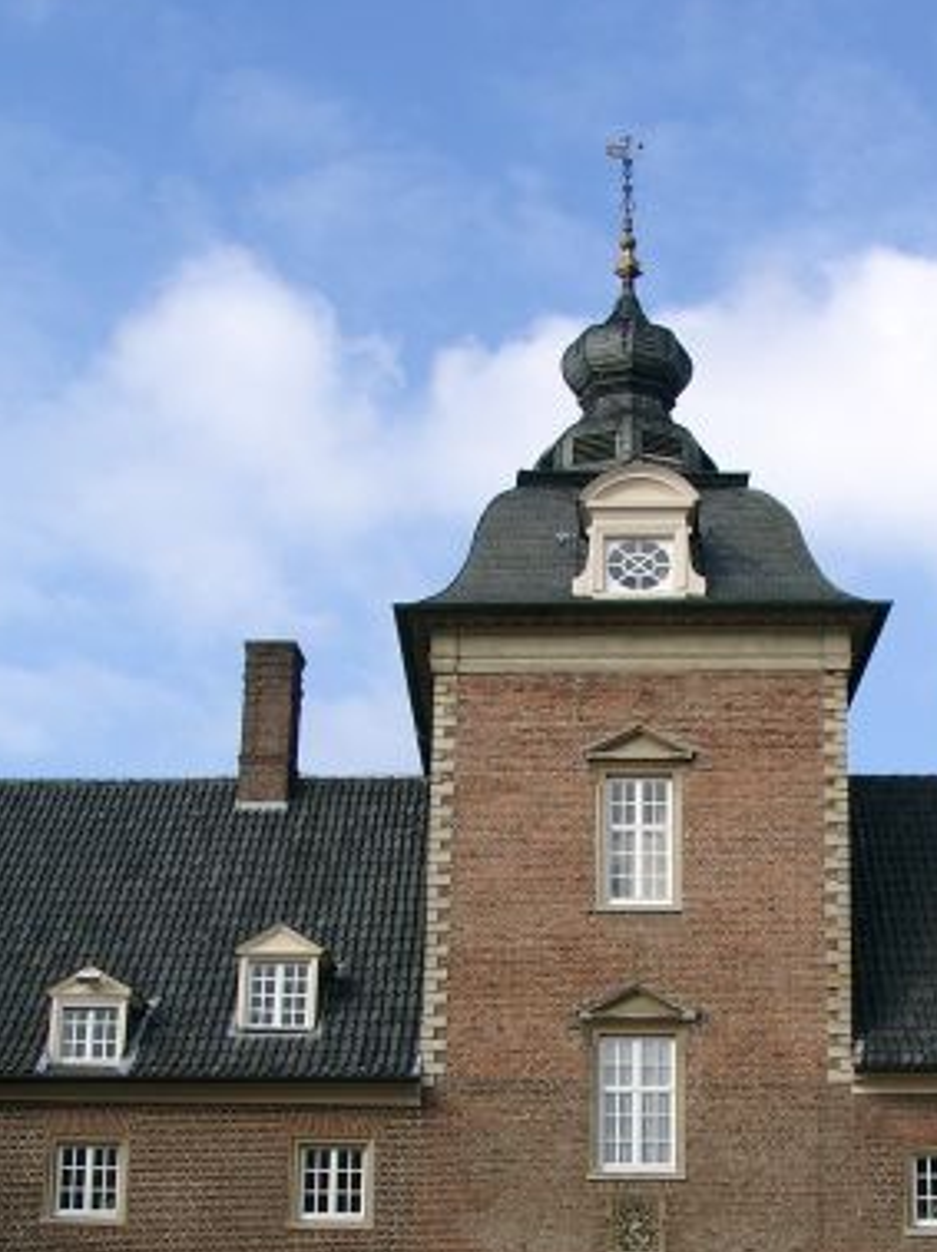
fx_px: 1951
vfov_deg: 34.7
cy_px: 957
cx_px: 662
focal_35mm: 54
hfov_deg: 26.8
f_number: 4
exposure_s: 1/601
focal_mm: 7.13
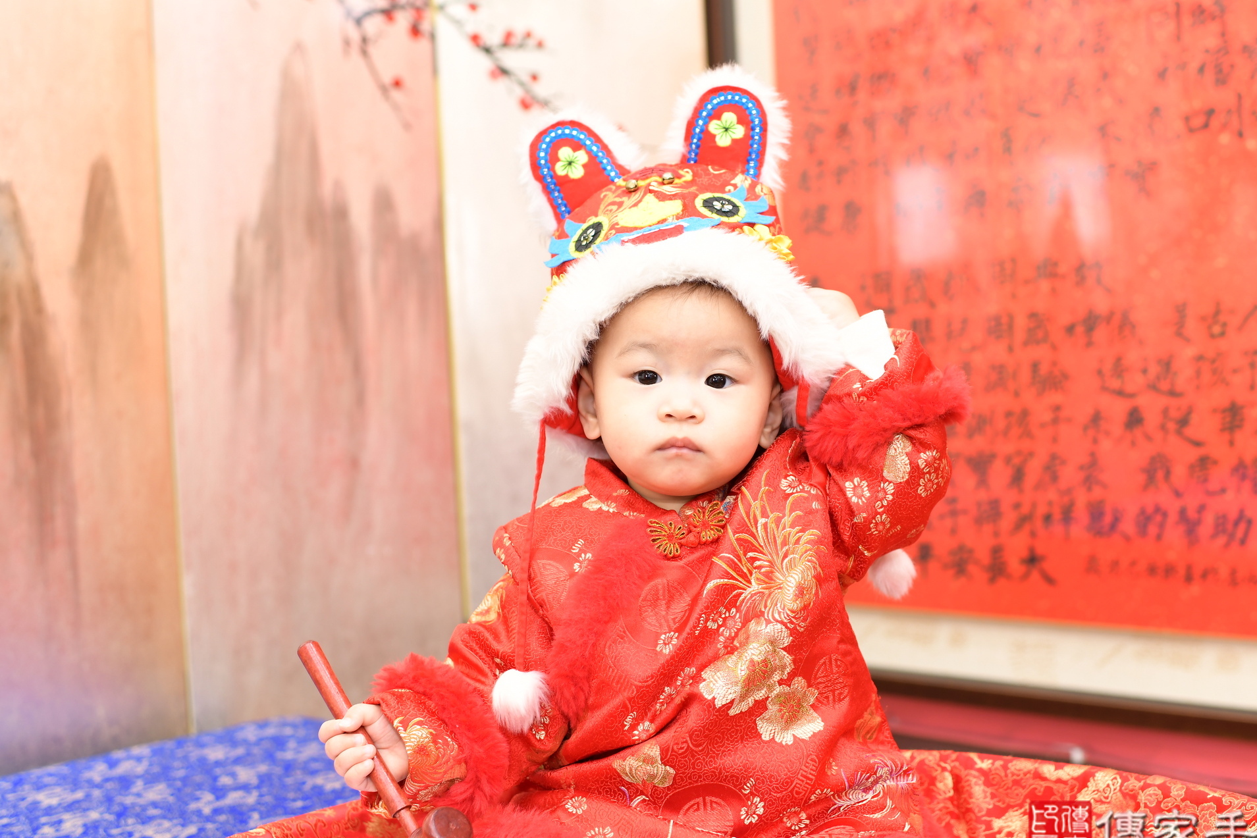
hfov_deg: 44.4
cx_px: 706
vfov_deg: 30.5
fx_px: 1536
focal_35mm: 44
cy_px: 392
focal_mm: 35
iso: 400
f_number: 2.8
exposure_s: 1/200
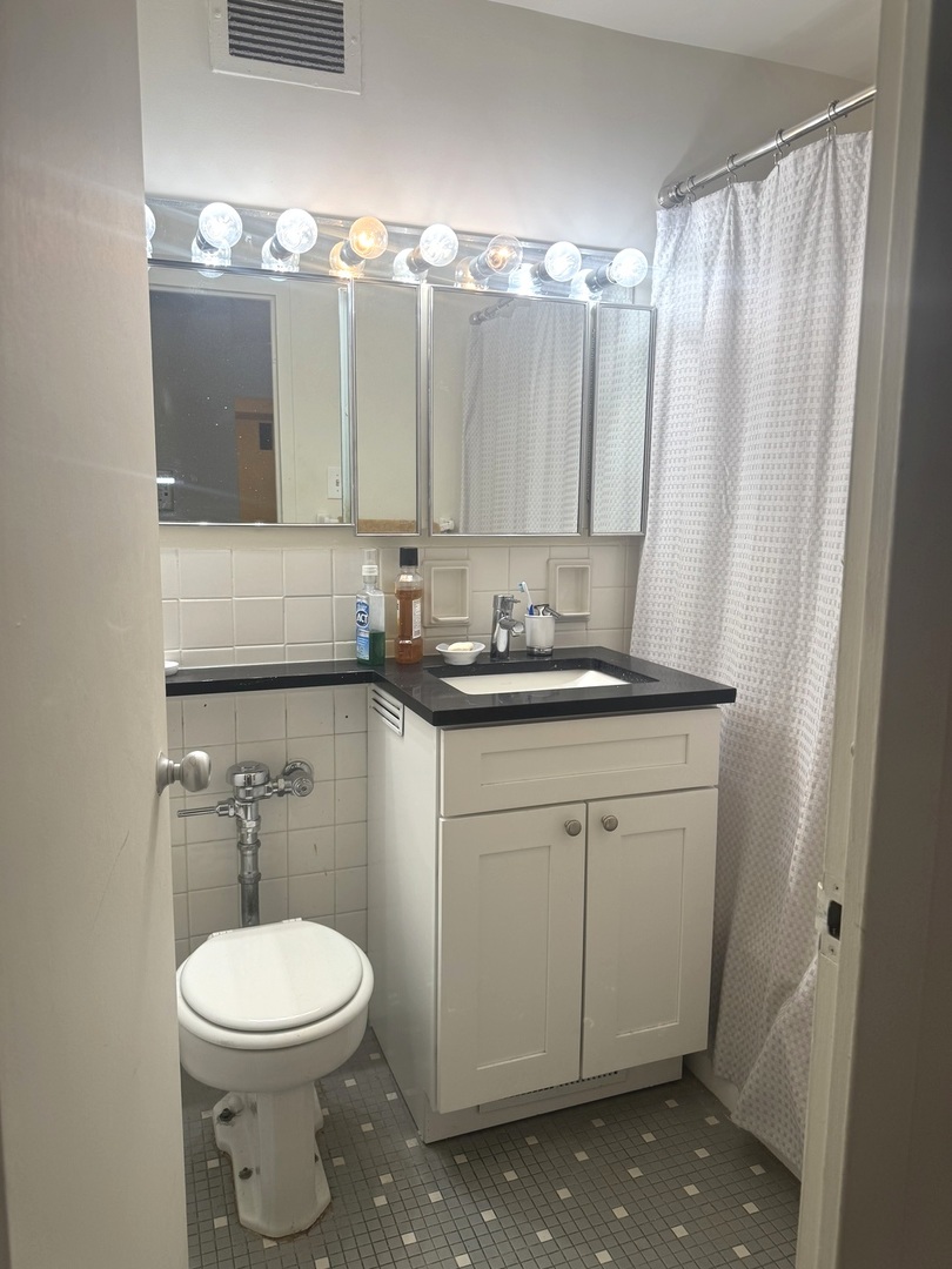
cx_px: 476
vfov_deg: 71.6
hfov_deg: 56.8
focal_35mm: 24
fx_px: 880
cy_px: 634
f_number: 1.78
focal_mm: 6.76
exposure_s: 1/120
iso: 64
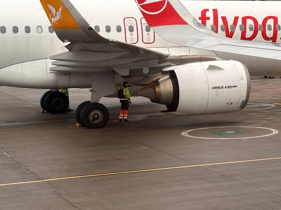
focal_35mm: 105
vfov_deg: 14.1
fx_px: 852
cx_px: 258
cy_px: 67
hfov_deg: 18.4
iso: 64
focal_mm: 6.86
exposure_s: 1/597
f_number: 1.78
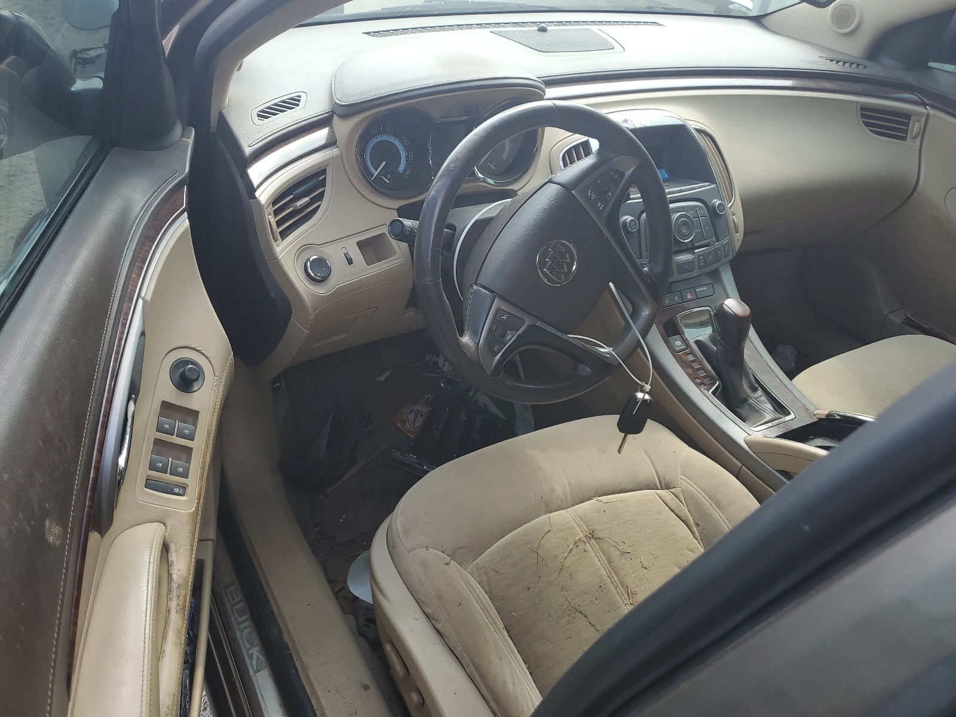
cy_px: 358
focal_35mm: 26
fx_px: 718
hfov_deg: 67.3
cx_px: 478
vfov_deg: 53.1
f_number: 1.5
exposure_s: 1/385
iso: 50
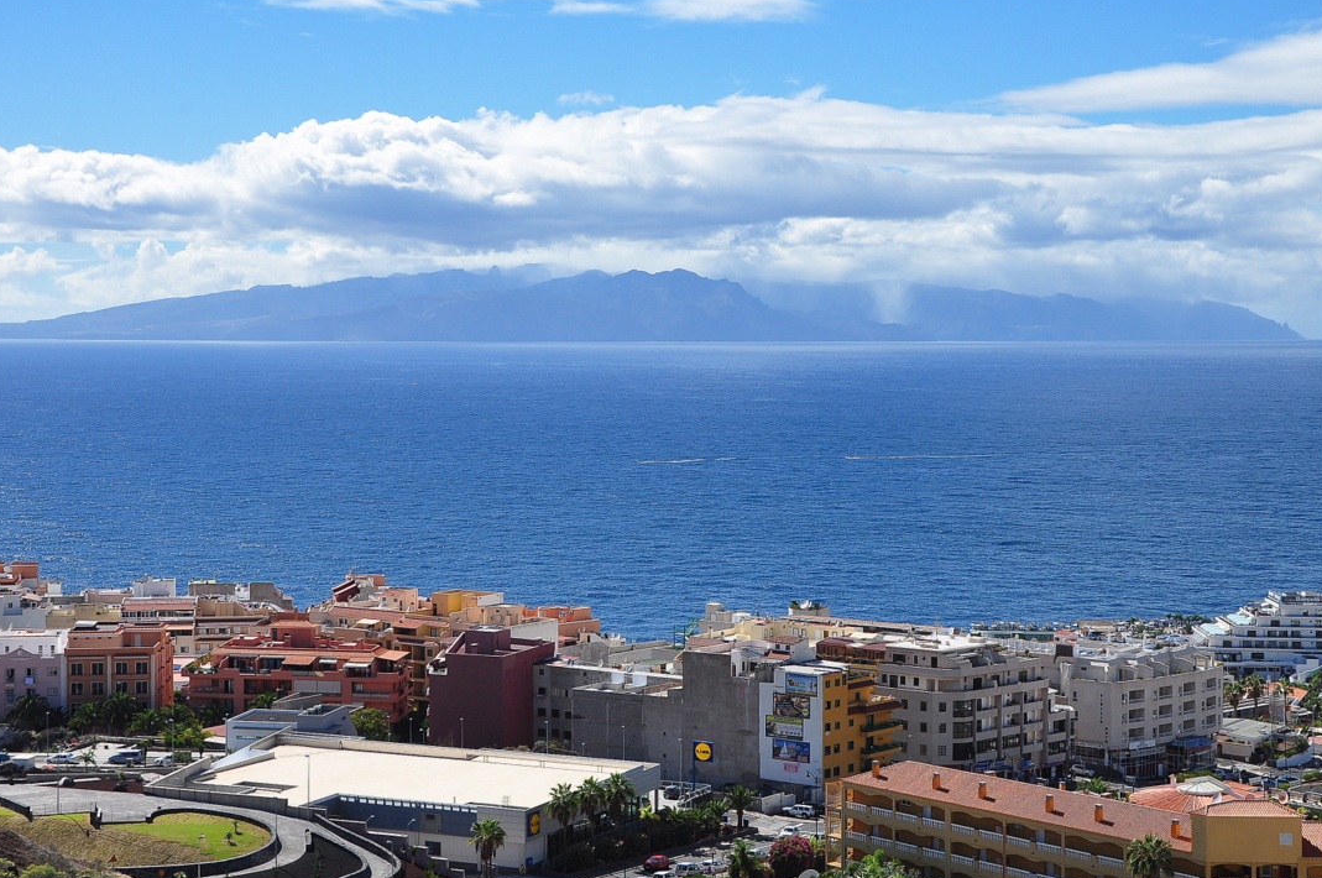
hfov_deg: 31.5
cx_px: 646
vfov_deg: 21.2
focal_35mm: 64
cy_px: 487
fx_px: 2347
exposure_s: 1/640
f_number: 13
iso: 400
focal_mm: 38
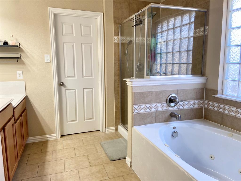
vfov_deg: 53.1
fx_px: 181
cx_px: 120
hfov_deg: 67.3
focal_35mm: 26
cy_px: 90
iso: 64
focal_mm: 4.25
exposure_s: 1/60
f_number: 1.8
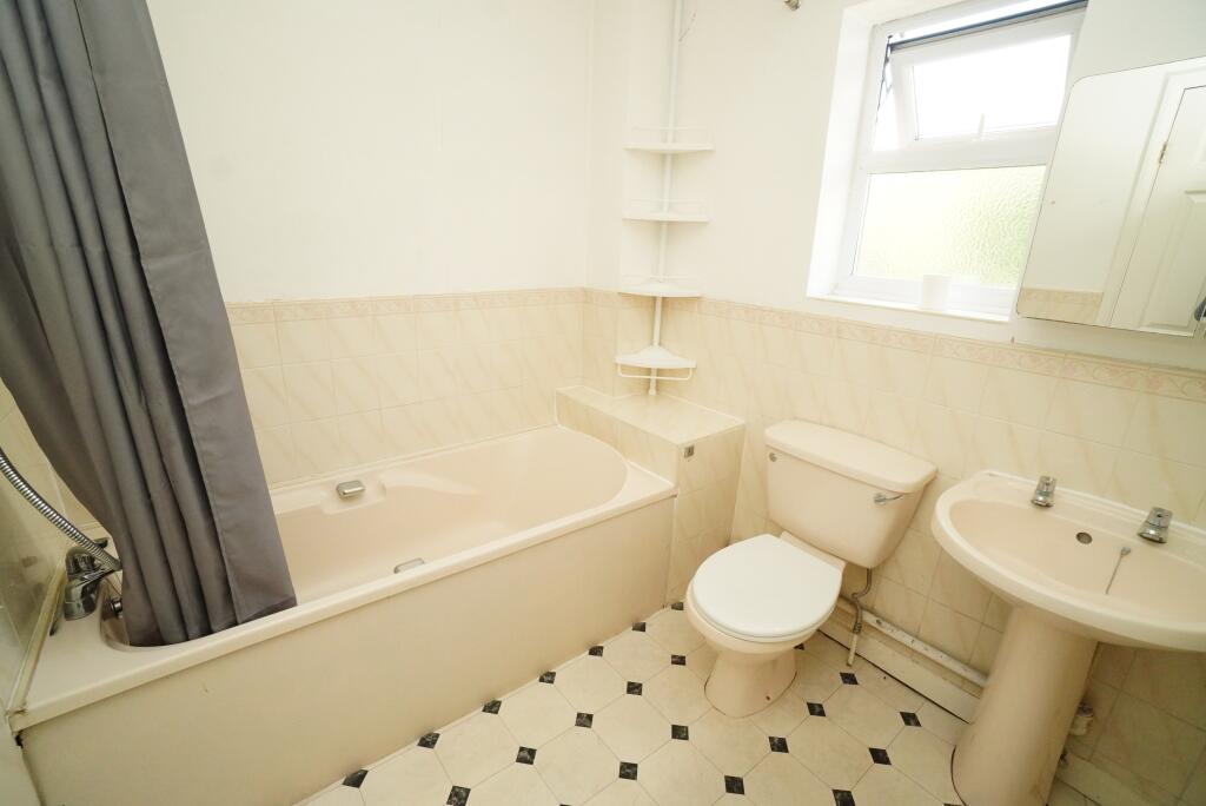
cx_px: 603
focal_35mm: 15
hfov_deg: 100.4
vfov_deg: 77.4
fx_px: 503
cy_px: 403
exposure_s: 1/160
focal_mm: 10
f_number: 8
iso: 3200
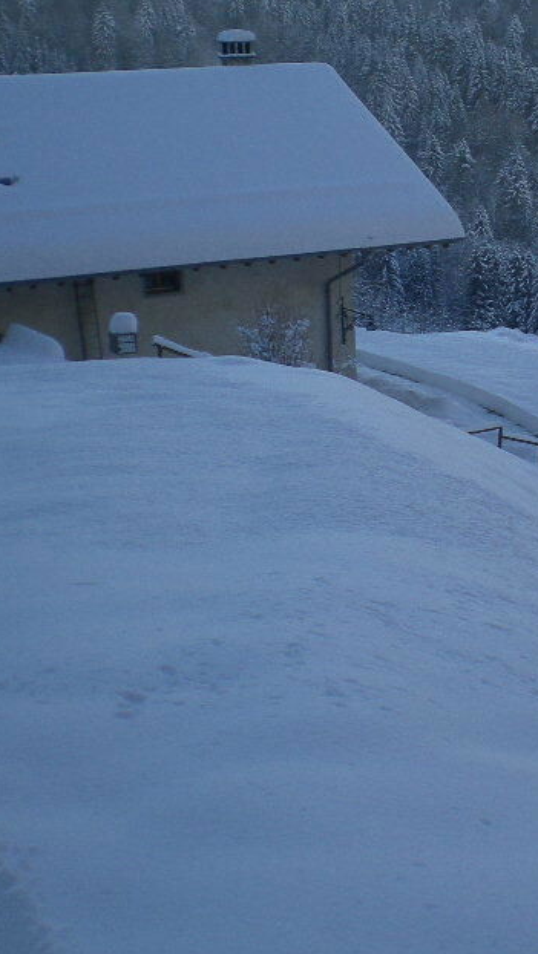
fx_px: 1722
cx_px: 556
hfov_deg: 17.3
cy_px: 392
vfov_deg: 30.9
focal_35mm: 68
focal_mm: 6.3
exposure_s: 1/292
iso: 50
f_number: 4.6
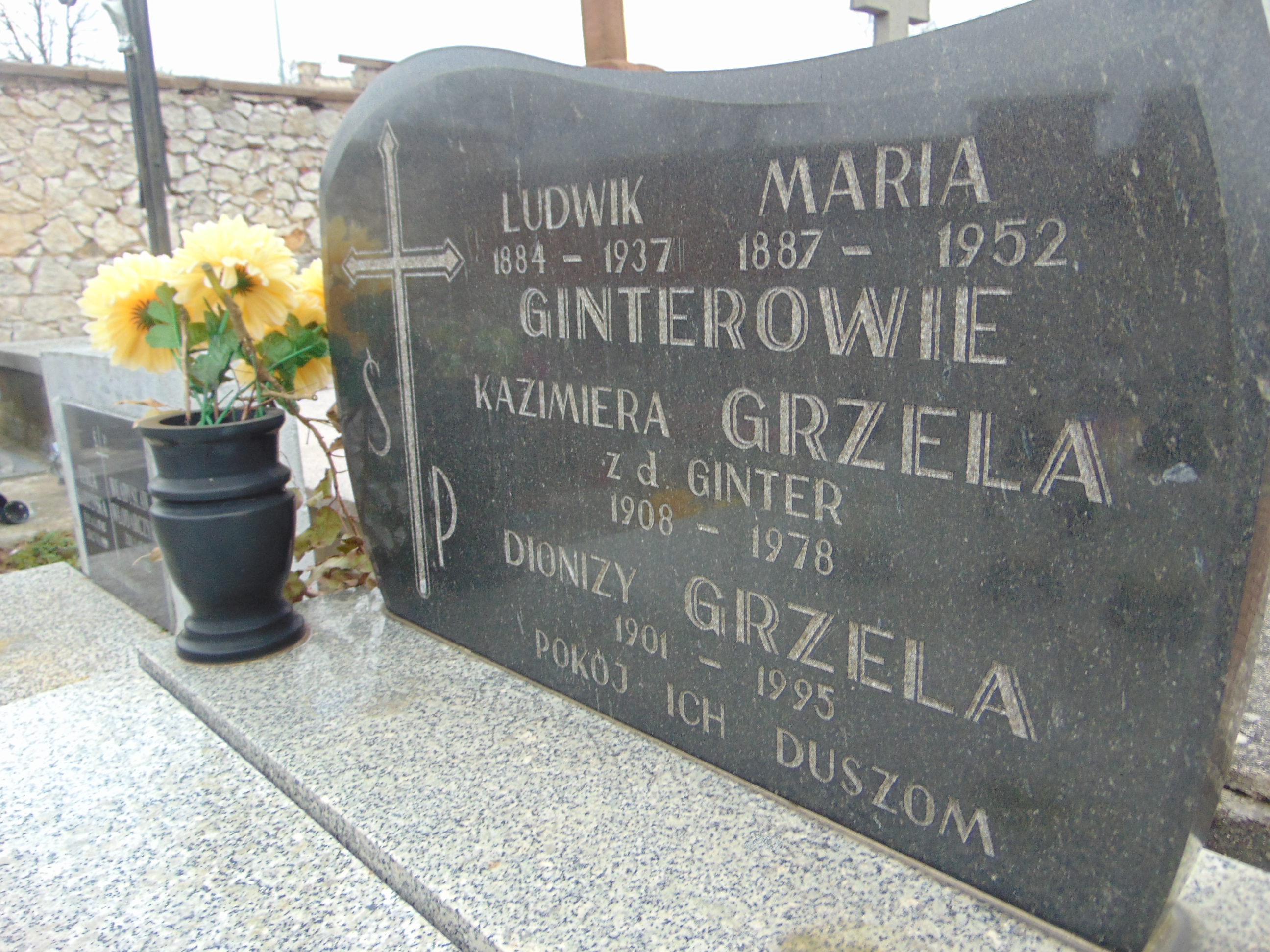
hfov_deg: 69.4
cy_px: 476
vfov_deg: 54.9
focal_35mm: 25
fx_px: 917
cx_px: 635
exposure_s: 1/30
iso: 80
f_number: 3
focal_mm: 4.5
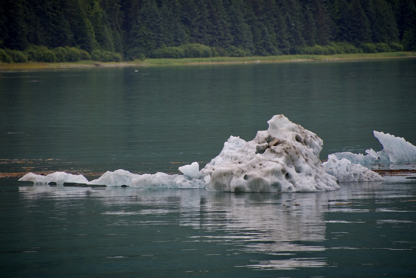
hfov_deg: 6.9
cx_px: 208
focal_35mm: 300
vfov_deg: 4.6
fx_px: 3467
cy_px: 139
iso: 250
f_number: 5.6
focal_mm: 300
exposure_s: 1/640
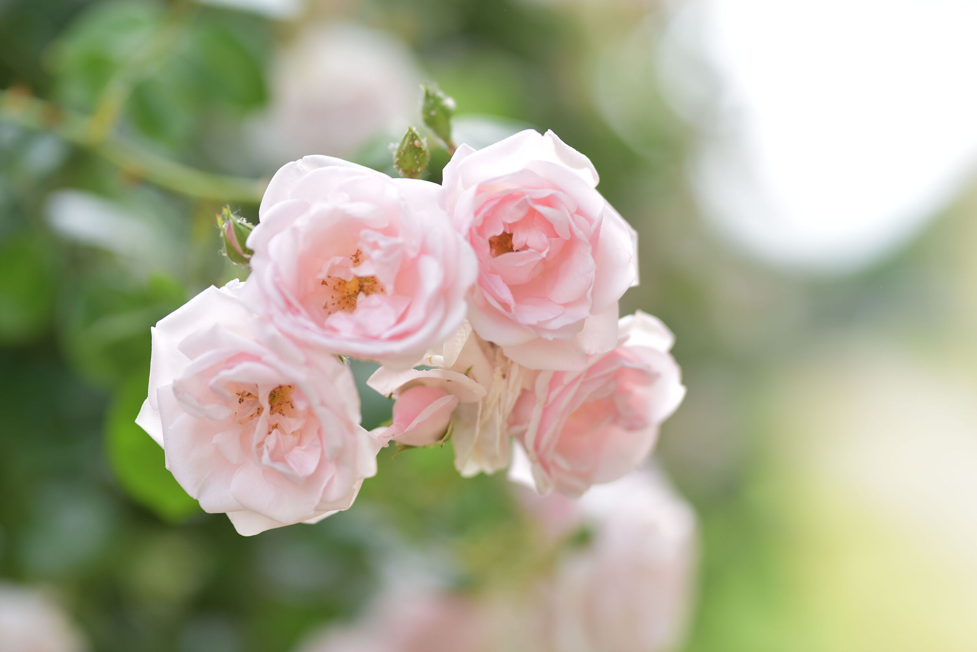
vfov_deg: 16.1
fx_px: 2308
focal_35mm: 85
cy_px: 326
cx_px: 488
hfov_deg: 23.9
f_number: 1.7
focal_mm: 85
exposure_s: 1/750
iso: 100
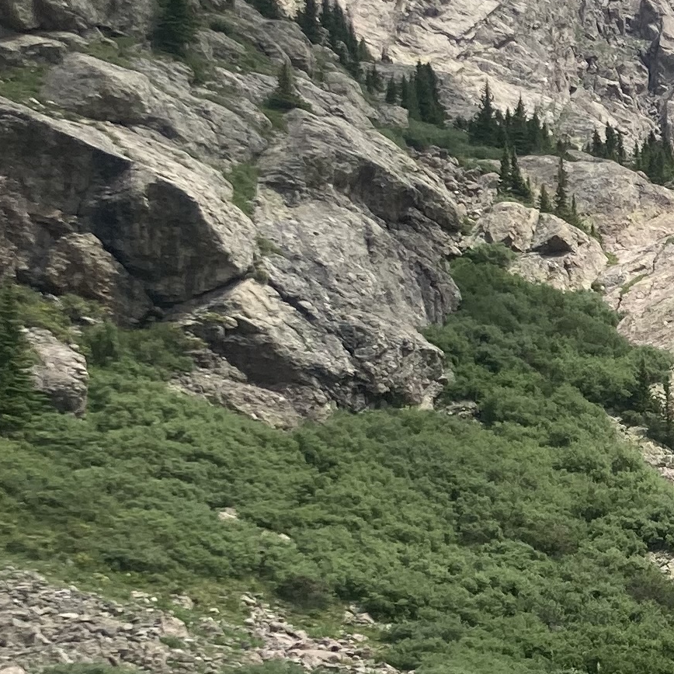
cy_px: 686
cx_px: 770
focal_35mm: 115
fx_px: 2533
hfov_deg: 14.7
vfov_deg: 14.9
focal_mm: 3.99
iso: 20
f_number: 1.8
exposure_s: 1/1567
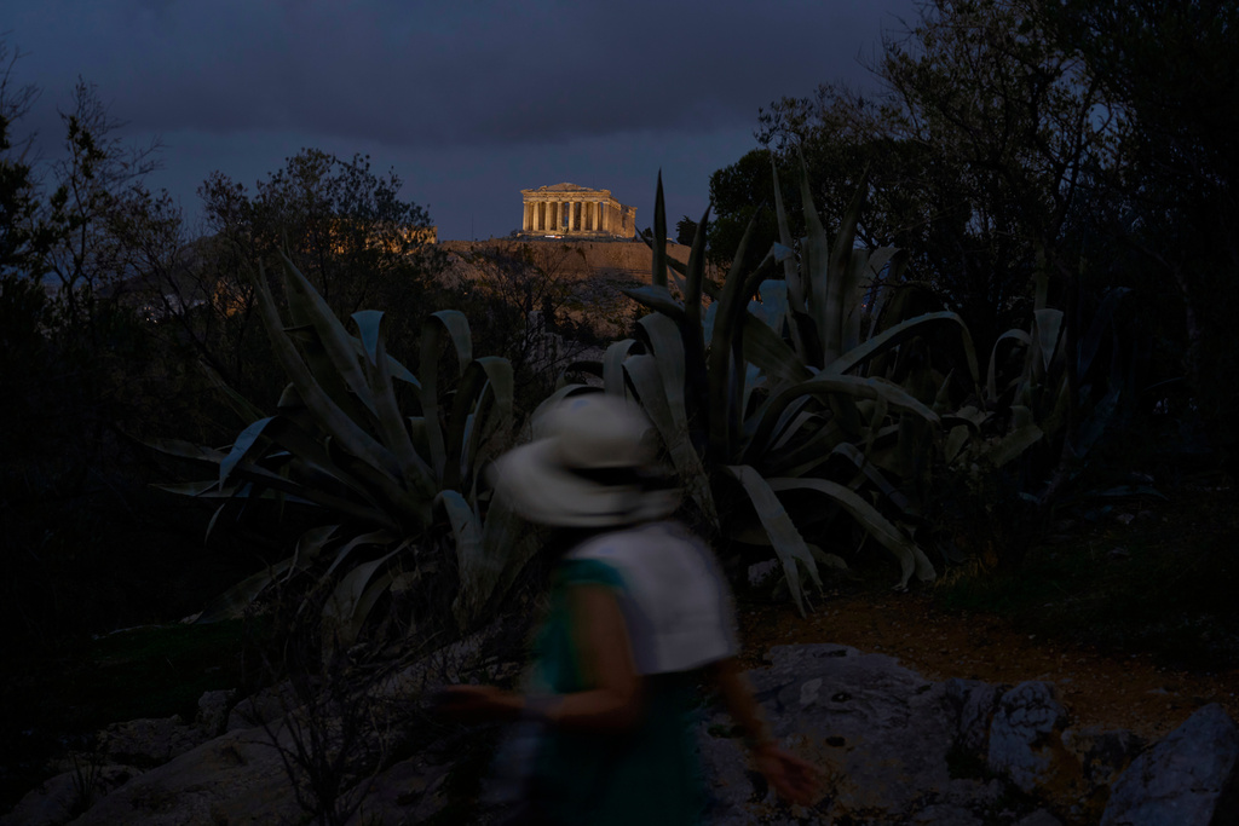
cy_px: 413
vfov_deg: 27.0
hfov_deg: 39.6
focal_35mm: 50
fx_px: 1721
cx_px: 620
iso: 400
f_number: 4.5
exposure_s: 1/15
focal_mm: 50
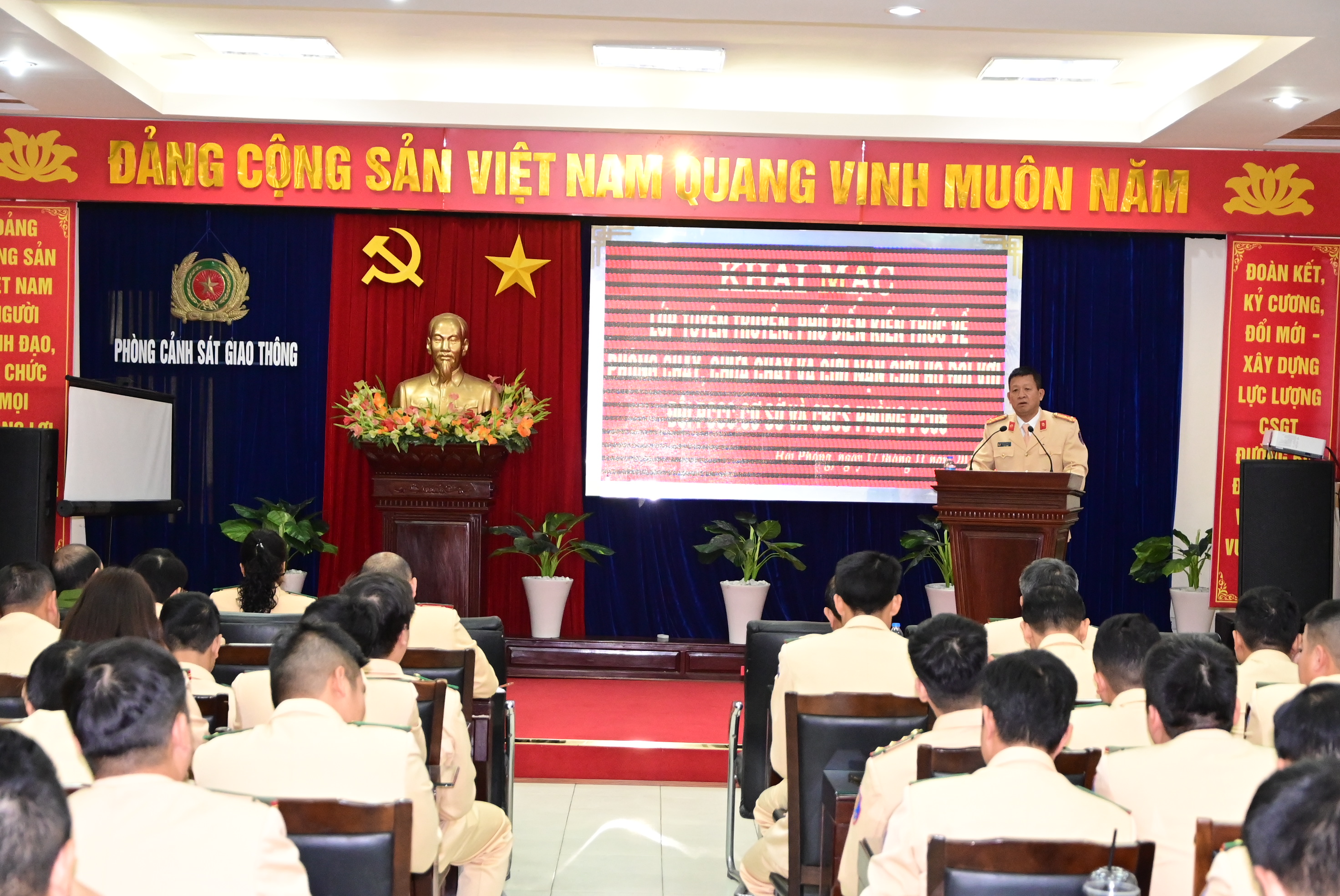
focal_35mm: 63
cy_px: 448
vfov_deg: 21.6
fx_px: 2347
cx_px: 670
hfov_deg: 31.9
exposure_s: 1/200
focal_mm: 42
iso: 4000
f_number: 4.8
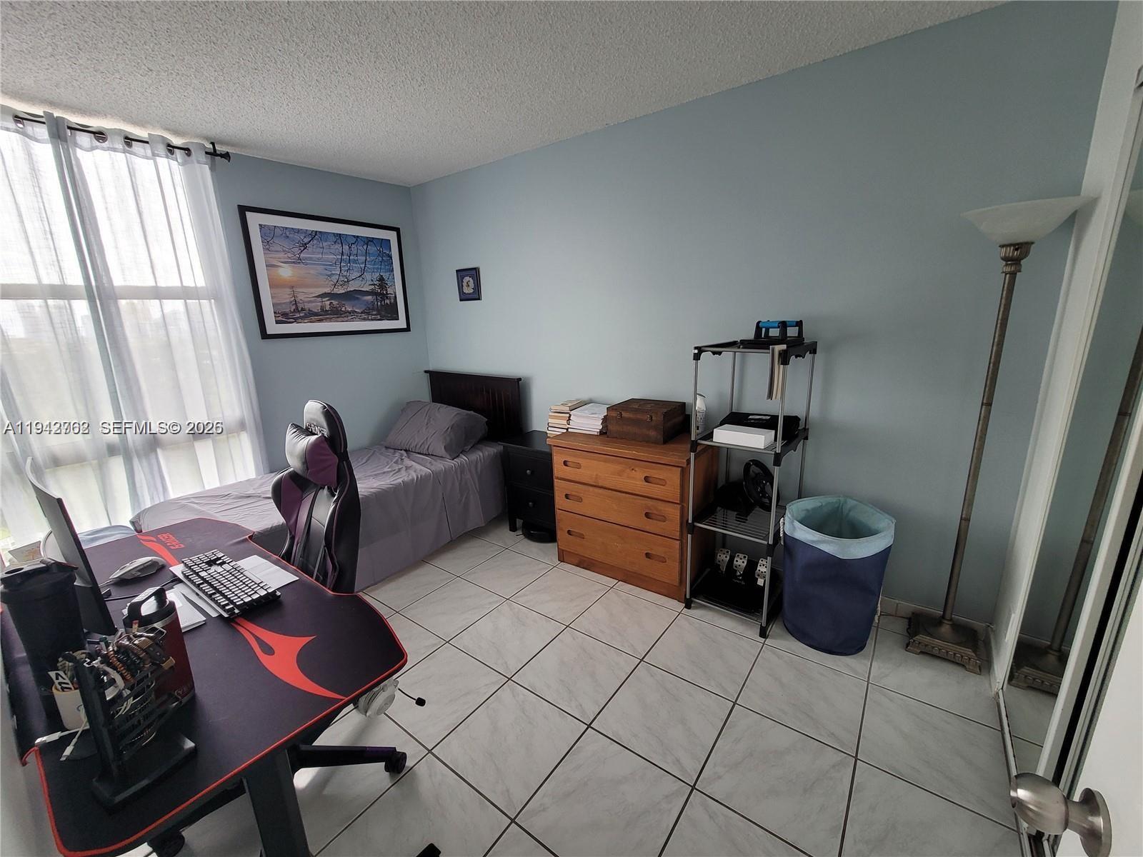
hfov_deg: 106.2
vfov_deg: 89.9
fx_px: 429
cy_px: 428
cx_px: 572
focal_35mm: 13
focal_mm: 2.2
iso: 125
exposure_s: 1/60
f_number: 2.2
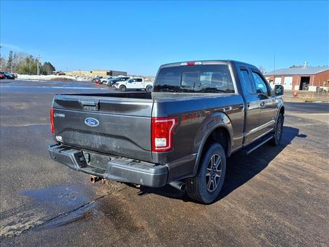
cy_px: 124
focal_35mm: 27
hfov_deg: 65.3
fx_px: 257
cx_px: 164
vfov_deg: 51.4
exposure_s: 1/1667
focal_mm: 3.58
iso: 40
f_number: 1.9
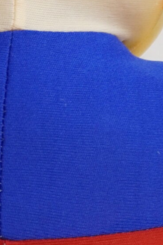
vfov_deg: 13.5
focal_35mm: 152
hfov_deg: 9.0
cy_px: 124
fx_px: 1032
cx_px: 24
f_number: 5
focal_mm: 22
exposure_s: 1/25
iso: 800
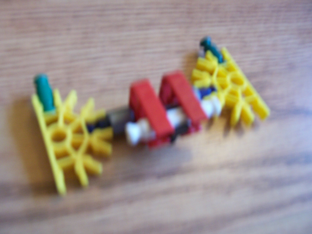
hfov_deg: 55.4
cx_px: 156
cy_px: 117
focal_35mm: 33
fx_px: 297
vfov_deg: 42.9
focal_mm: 5.5
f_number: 3.4
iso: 140
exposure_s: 1/10
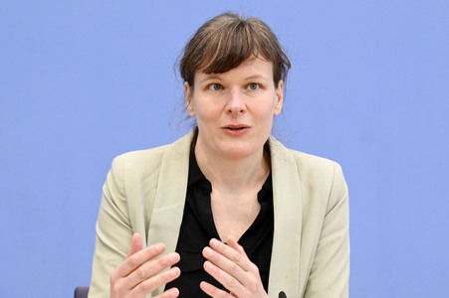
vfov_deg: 12.2
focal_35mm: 112
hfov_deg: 18.3
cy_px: 149
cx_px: 224
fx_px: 1396
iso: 5000
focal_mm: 112
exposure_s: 1/400
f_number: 7.1
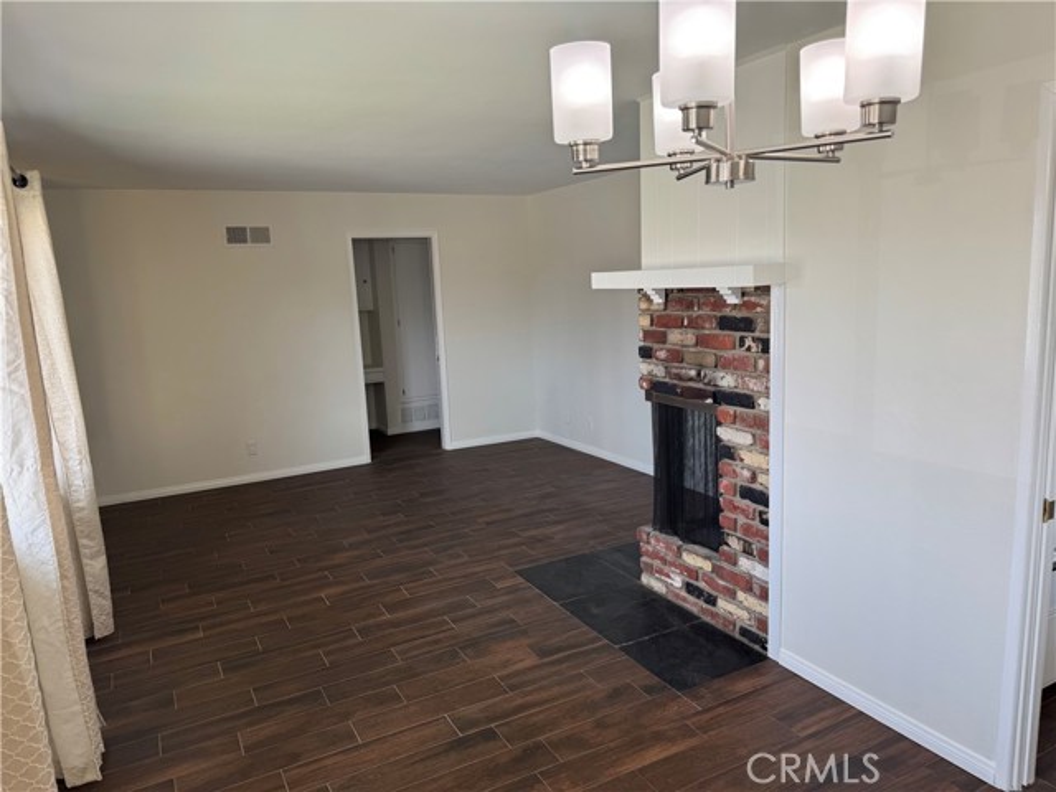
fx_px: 732
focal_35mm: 24
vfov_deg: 56.8
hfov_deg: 71.6
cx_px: 528
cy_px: 396
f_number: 1.78
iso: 64
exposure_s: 1/120
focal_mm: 6.76
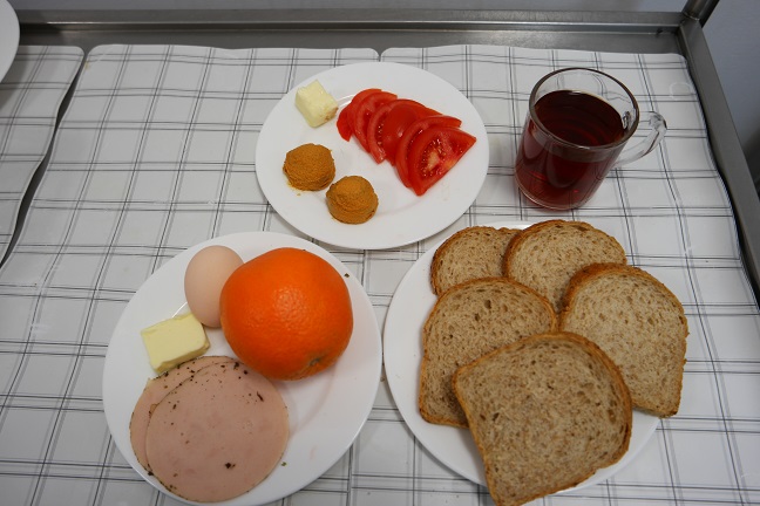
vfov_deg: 53.1
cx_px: 380
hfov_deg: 73.7
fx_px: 507
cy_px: 253
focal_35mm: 24
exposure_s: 1/50
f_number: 3.5
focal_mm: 16
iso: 200
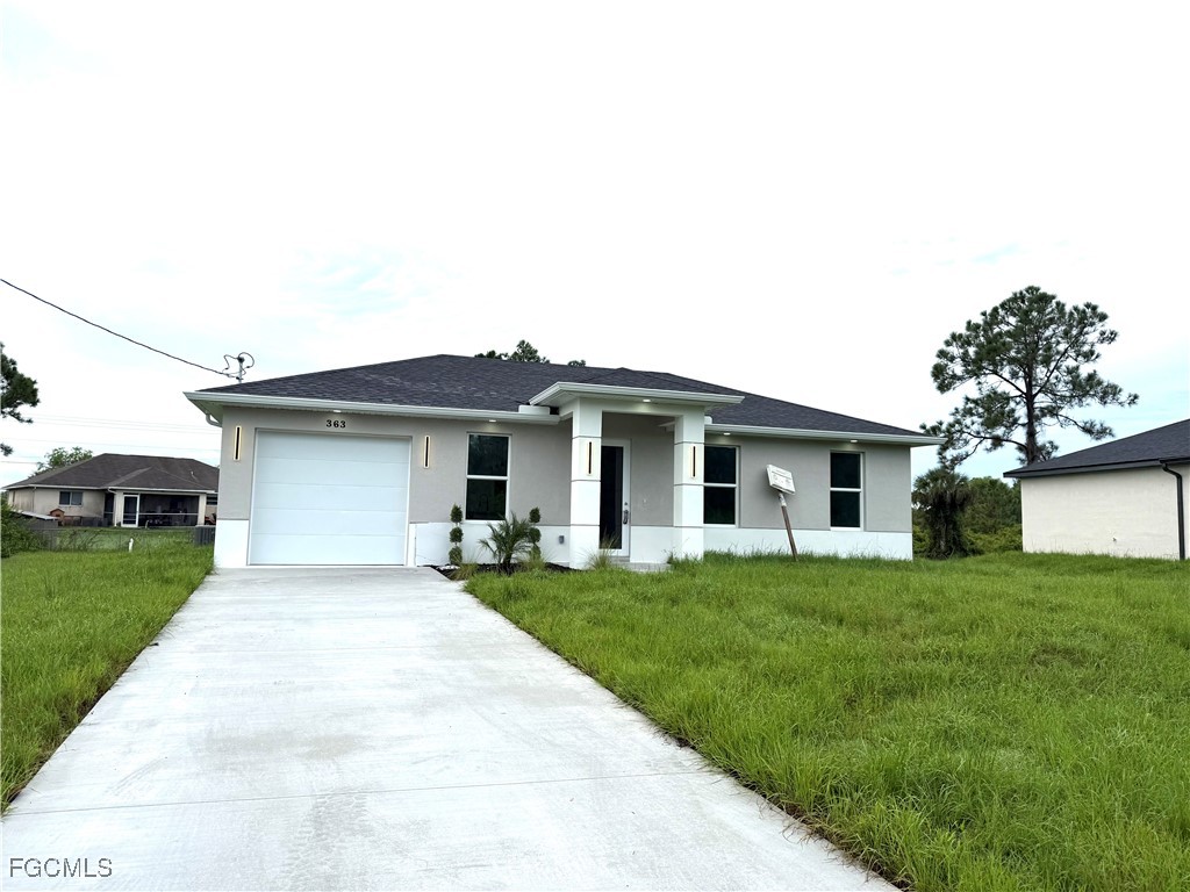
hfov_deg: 71.6
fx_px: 825
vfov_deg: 56.8
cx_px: 595
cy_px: 446
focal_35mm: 24
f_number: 1.78
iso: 80
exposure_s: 1/4167
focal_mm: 6.76
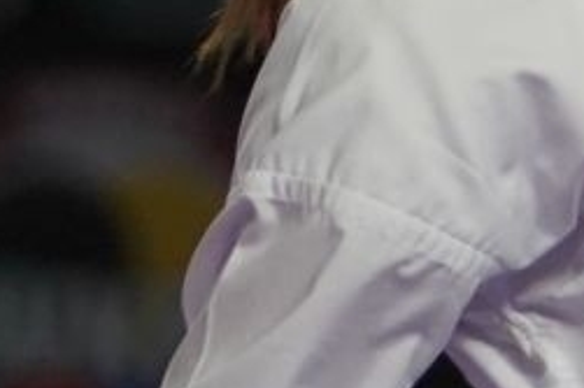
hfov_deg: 1.2
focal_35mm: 1664
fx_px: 26975
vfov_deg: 0.8
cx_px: 1782
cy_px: 9
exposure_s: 1/1000
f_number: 2.8
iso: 1000
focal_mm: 155
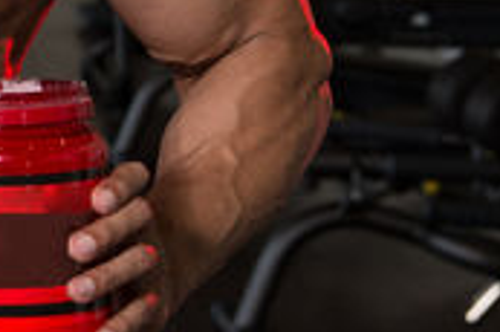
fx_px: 3399
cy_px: -120
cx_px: -484
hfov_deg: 8.0
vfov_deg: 5.6
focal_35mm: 245
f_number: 5
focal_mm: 50
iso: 200
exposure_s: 1/160
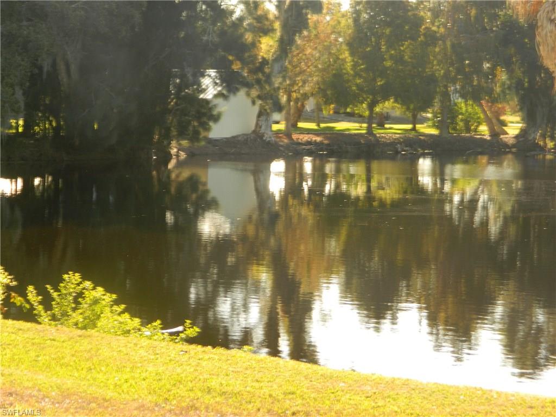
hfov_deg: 19.1
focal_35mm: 103
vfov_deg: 14.4
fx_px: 1654
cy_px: 208
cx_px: 278
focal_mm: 18.6
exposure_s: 1/160
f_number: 4.5
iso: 110
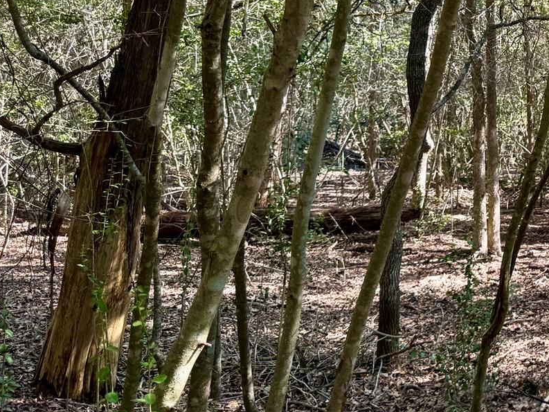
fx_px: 983
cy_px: 42
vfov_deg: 23.1
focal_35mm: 62
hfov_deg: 26.9
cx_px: 690
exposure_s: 1/121
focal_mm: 6.76
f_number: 1.78
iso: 64
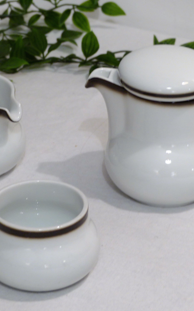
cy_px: 155
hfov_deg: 8.5
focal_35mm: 155
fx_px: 1311
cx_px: 80
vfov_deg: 13.5
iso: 125
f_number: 2.8
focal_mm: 19.6
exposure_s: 1/8
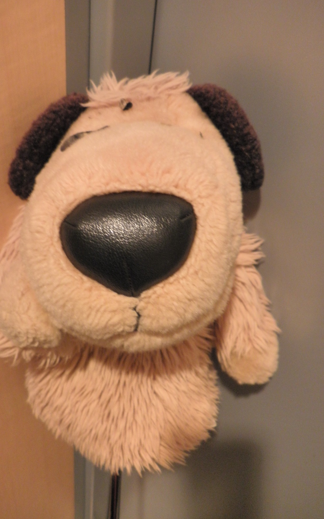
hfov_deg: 32.7
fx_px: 551
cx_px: 134
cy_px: 260
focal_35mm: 39
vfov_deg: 50.4
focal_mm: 6.3
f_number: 3.5
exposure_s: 1/8
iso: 200
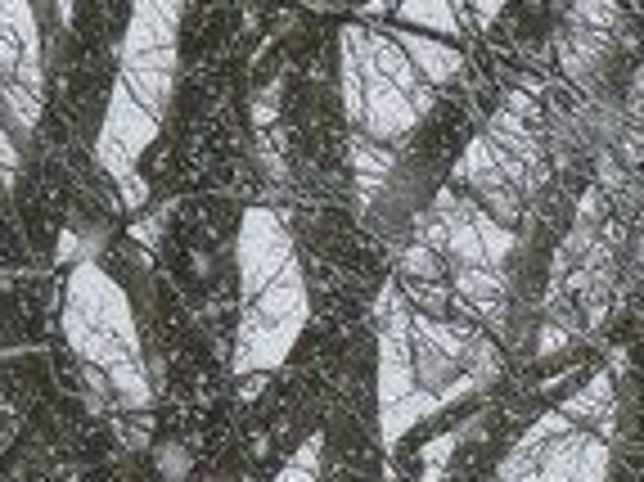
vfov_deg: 2.1
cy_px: 516
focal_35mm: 715
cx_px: 266
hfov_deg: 2.8
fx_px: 13291
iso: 640
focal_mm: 35.8
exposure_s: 1/320
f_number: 5.6
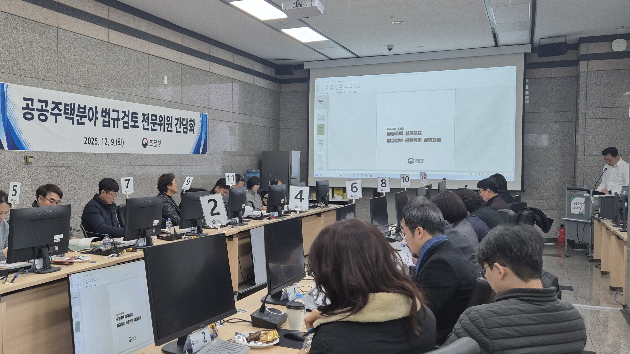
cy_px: 183
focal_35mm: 38
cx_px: 189
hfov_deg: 51.4
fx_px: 635
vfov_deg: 31.2
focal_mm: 5.4
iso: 100
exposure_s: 1/120
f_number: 1.8
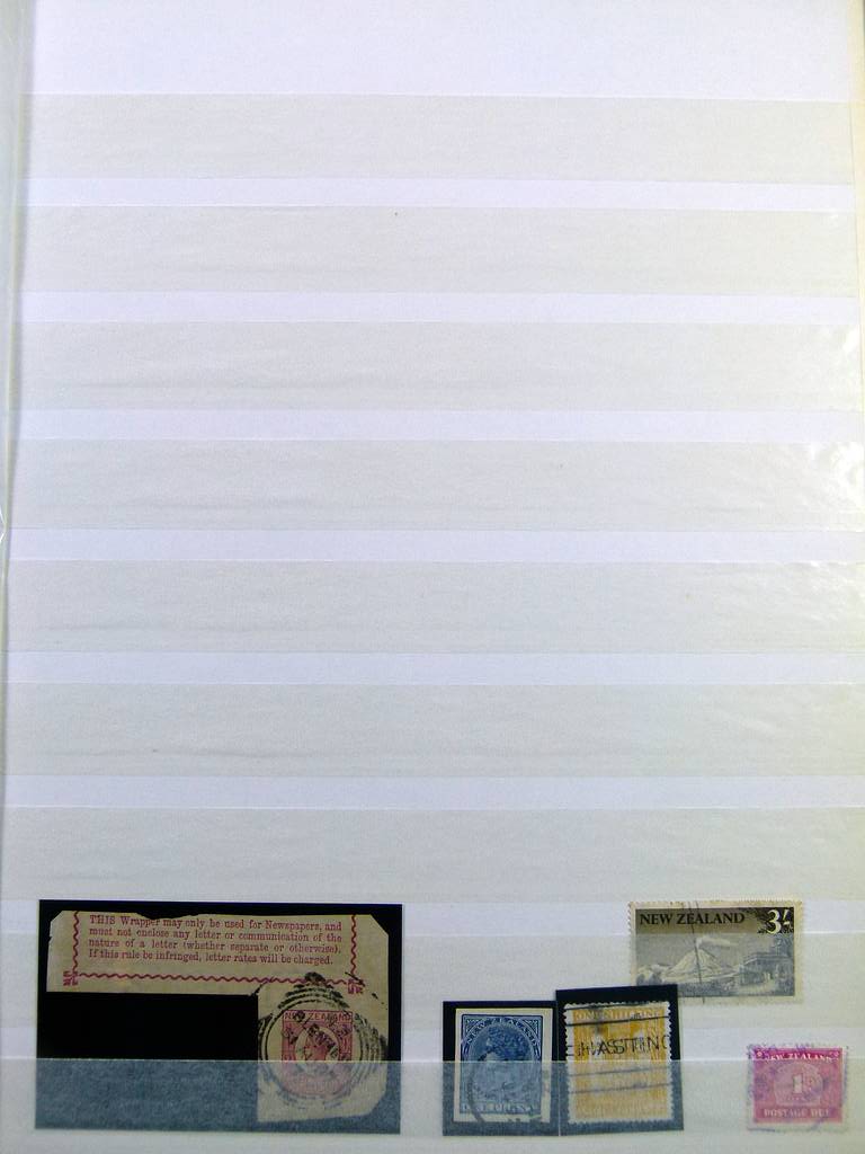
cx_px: 432
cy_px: 577
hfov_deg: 35.1
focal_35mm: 41
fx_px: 1366
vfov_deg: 45.8
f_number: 4
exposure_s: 1/125
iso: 100
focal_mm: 7.4
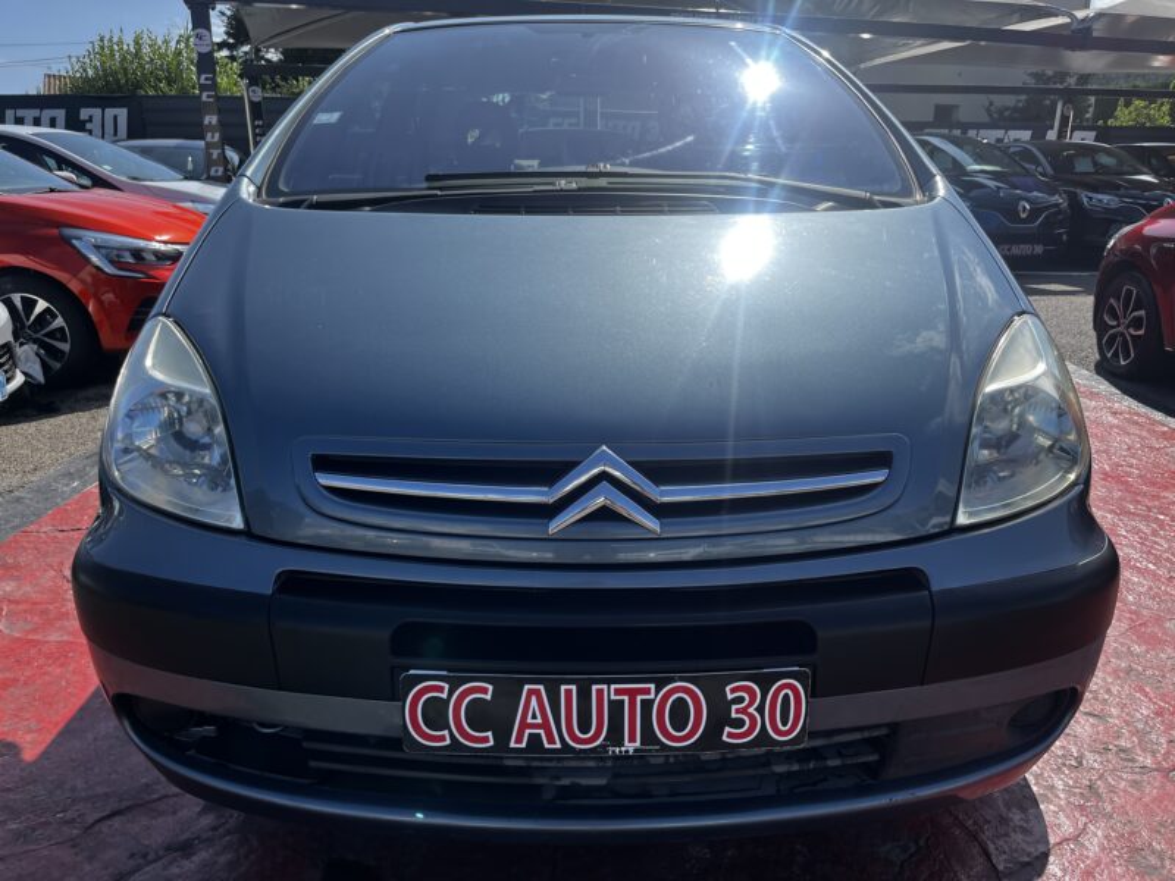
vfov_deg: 53.1
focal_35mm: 26
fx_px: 883
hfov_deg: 67.3
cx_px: 588
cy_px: 440
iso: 50
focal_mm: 5.1
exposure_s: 1/2825
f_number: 1.6
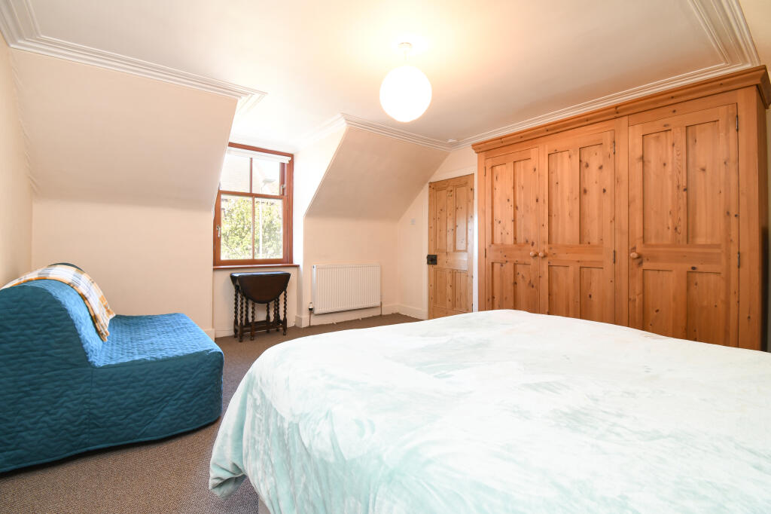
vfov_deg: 77.3
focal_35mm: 15
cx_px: 386
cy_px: 257
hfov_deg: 100.4
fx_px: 321
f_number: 8
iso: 320
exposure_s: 1/5
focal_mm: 10
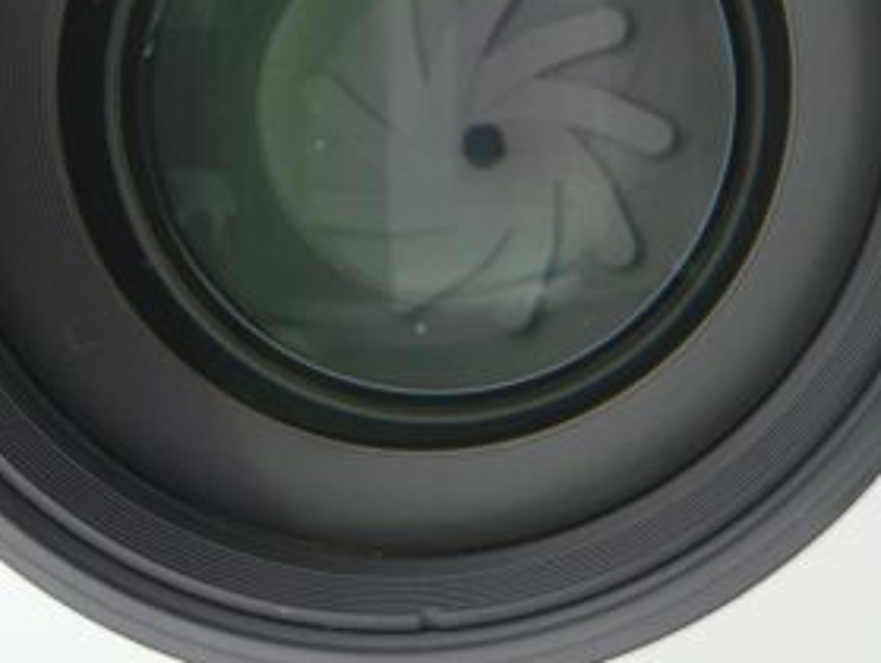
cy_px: 65
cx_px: 407
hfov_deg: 42.9
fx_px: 1121
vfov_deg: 31.4
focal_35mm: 44
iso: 100
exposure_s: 1/434
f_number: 1.8
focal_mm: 5.56
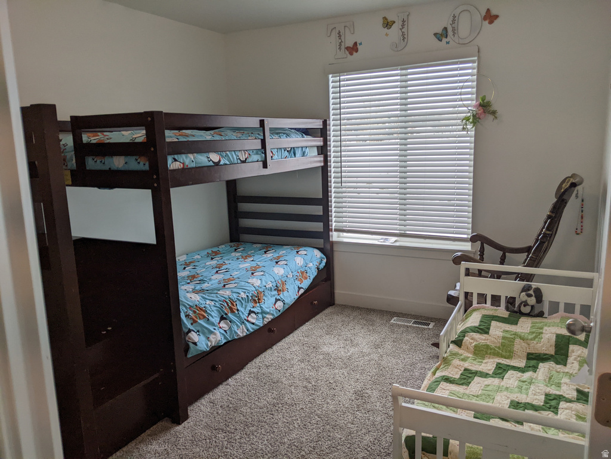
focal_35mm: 27
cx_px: 306
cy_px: 230
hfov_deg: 65.3
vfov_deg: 51.4
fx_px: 477
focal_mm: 4.44
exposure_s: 1/340
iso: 48
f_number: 1.8
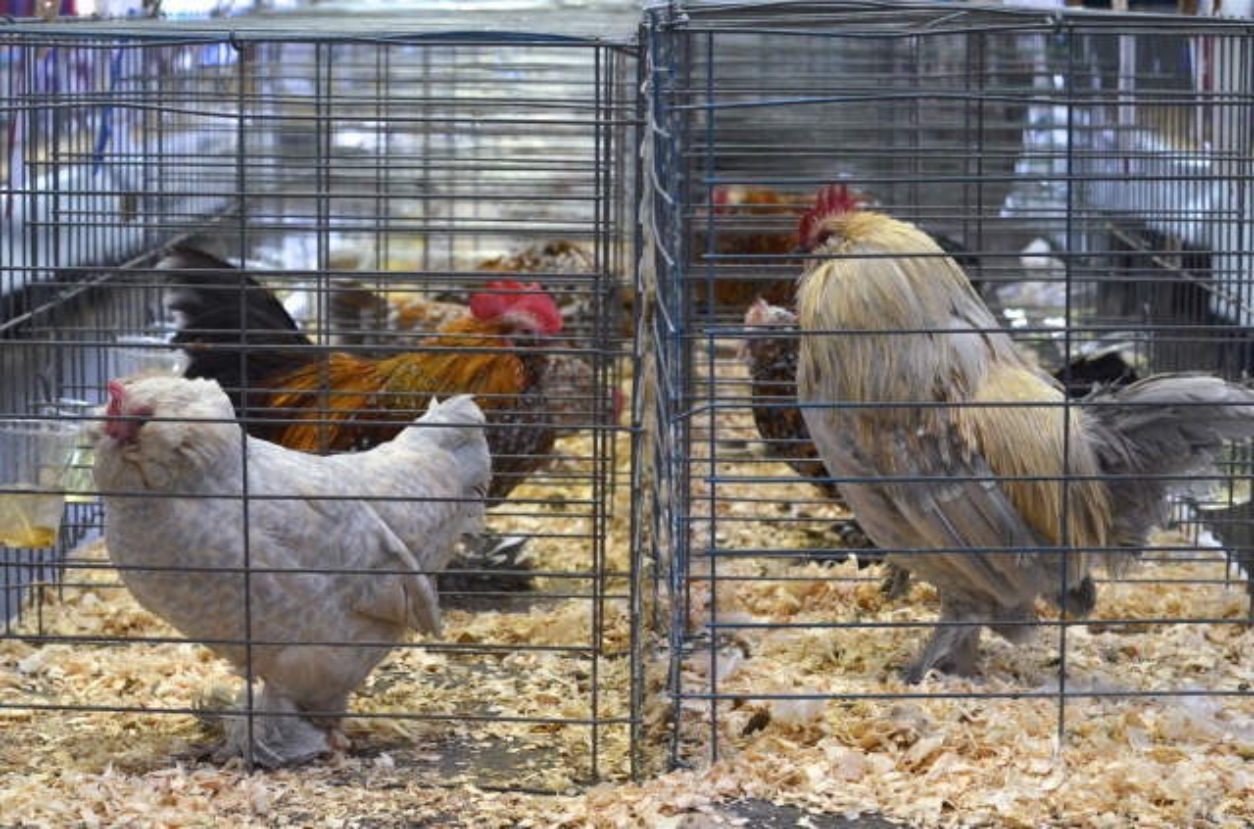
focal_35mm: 75
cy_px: 414
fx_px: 2605
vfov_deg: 18.1
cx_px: 627
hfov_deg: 27.1
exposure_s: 1/200
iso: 1250
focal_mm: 50
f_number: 5
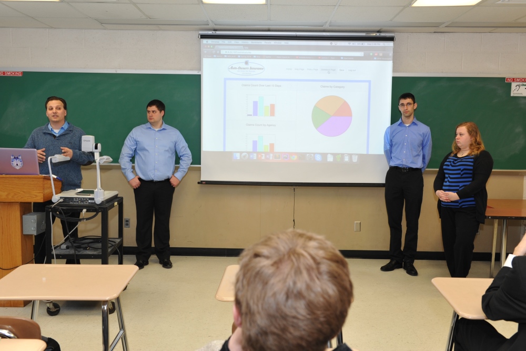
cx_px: 263
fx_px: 511
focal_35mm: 35
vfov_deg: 37.8
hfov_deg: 54.5
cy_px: 176
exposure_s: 1/80
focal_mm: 35
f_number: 7.1
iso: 1000
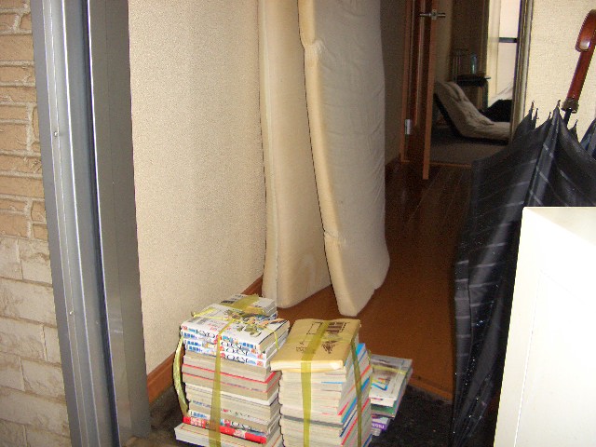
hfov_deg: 52.6
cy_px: 224
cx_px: 298
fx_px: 603
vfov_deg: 40.7
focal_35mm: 35
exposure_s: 1/60
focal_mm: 5.8
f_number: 2.6
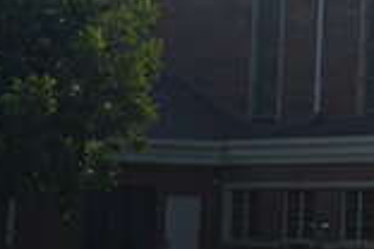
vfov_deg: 6.6
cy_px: -90
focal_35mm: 208
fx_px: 2156
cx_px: 865
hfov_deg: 9.0
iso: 100
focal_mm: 27
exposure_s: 1/320
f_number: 11
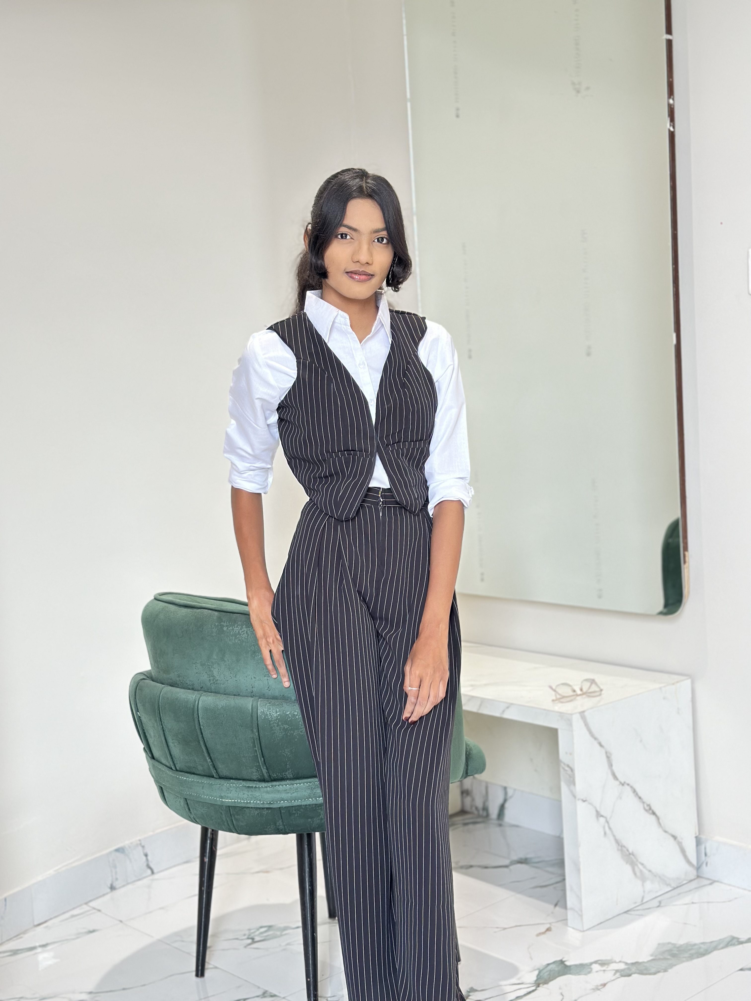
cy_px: 500
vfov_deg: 39.7
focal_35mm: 48
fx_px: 1388
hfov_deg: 30.3
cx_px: 376
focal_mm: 6.86
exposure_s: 1/50
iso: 80
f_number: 1.78
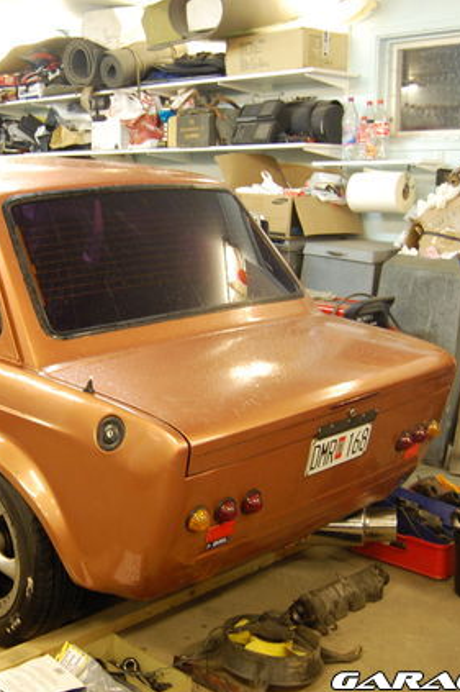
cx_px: 88
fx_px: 959
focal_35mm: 50
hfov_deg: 26.4
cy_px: 348
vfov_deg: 39.6
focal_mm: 22
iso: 800
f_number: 3.8
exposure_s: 1/15
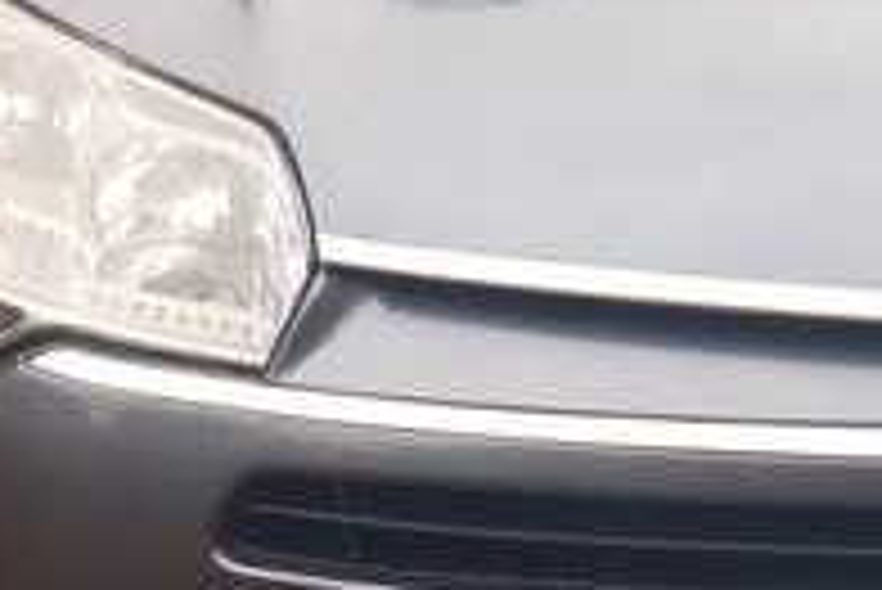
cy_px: 29
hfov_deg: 14.4
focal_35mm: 139
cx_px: 970
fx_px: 3408
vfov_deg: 9.8
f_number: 2.2
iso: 32
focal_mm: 4.15
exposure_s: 1/199
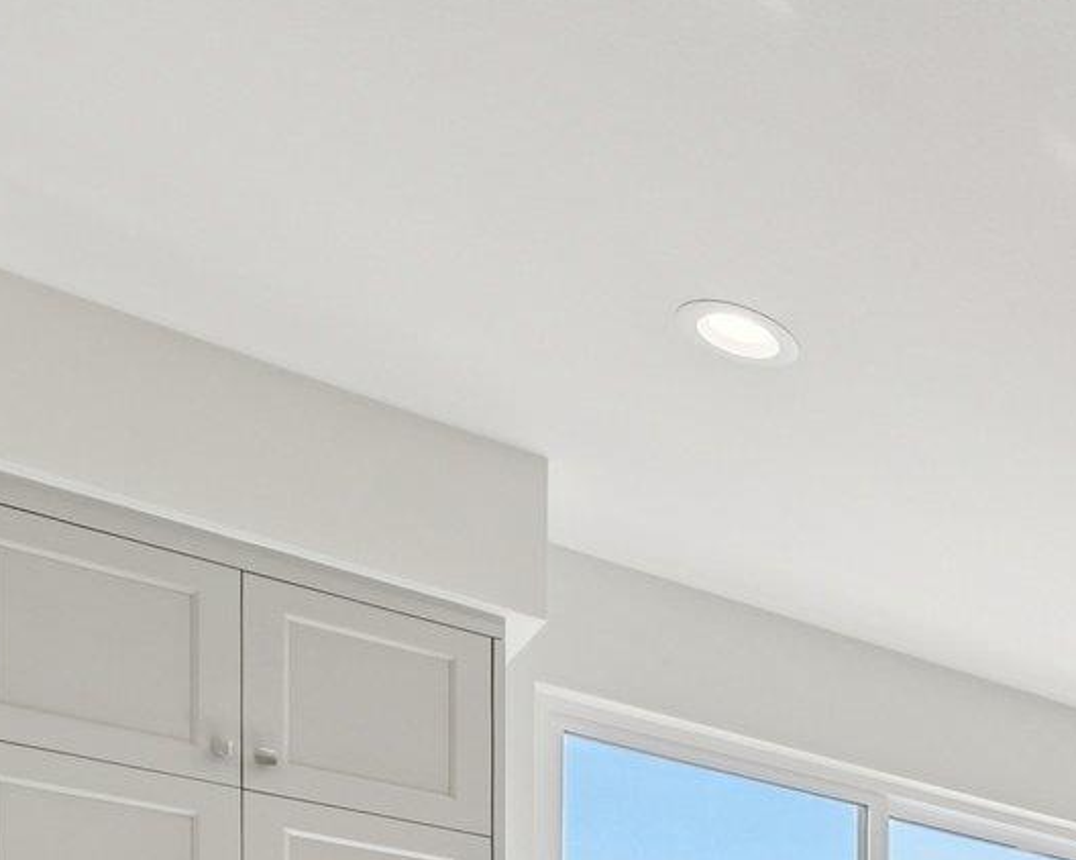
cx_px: 1804
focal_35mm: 51
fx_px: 1624
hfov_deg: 23.9
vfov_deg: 22.6
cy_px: 1377
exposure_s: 1/125
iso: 640
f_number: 8
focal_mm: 14
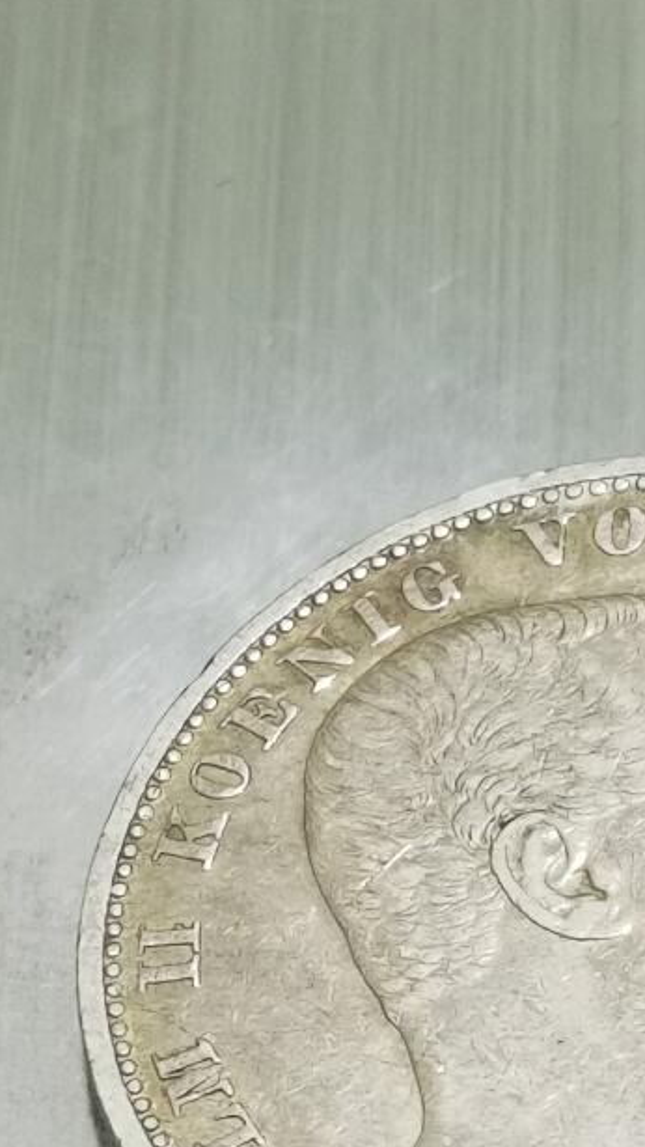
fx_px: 5715
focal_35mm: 188
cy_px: 979
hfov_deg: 6.5
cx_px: 475
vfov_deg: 11.4
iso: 160
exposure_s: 1/100
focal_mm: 6.67
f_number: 1.9
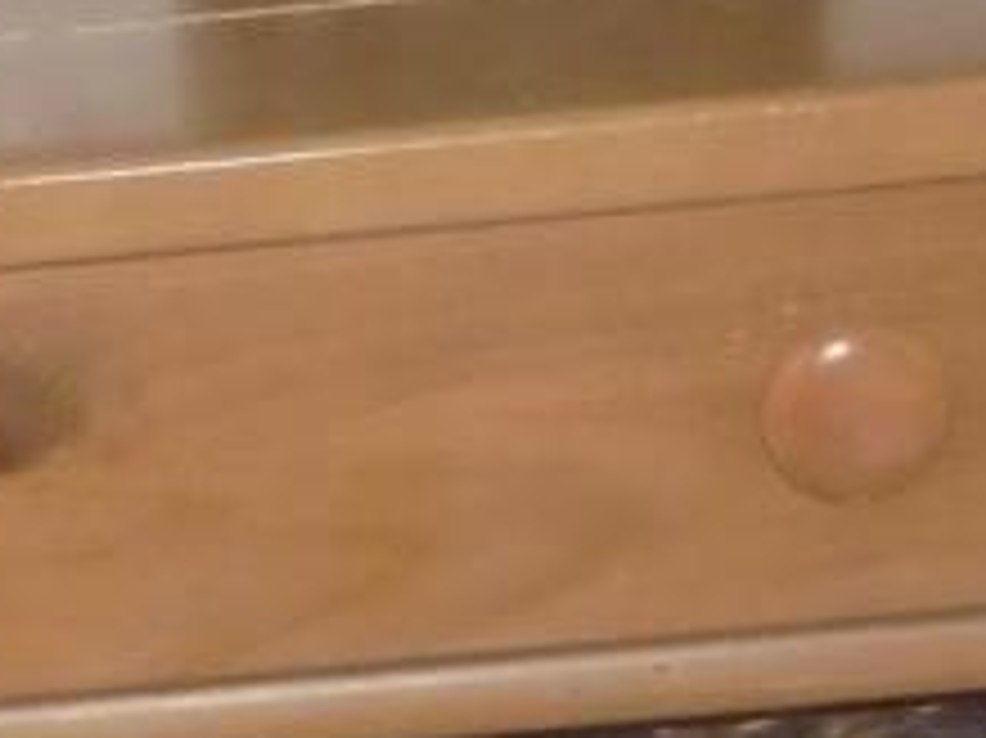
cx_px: -140
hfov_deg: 8.6
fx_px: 6519
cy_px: 472
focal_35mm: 229
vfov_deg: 6.5
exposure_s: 1/30
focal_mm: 8.9
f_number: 4.8
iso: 400
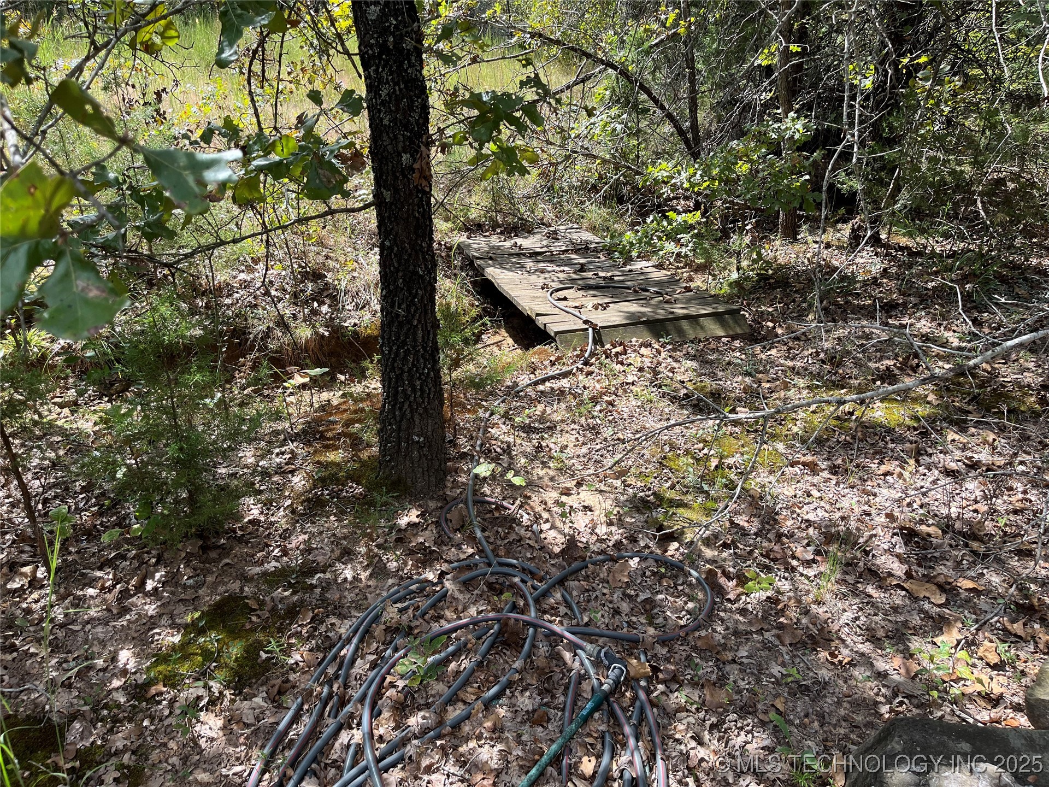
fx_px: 788
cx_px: 524
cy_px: 394
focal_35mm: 26
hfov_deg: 67.3
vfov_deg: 53.1
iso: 50
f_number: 1.6
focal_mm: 5.1
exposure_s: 1/833
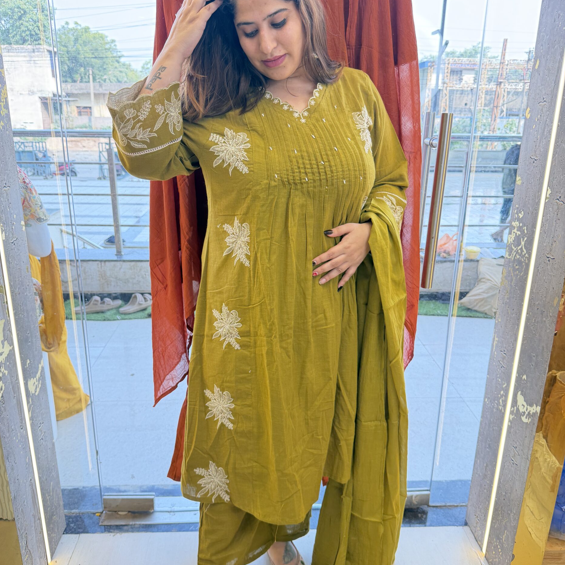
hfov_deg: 55.6
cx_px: 276
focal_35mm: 29
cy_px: 295
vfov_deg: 55.6
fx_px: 536
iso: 125
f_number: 1.78
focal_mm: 6.76
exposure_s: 1/100
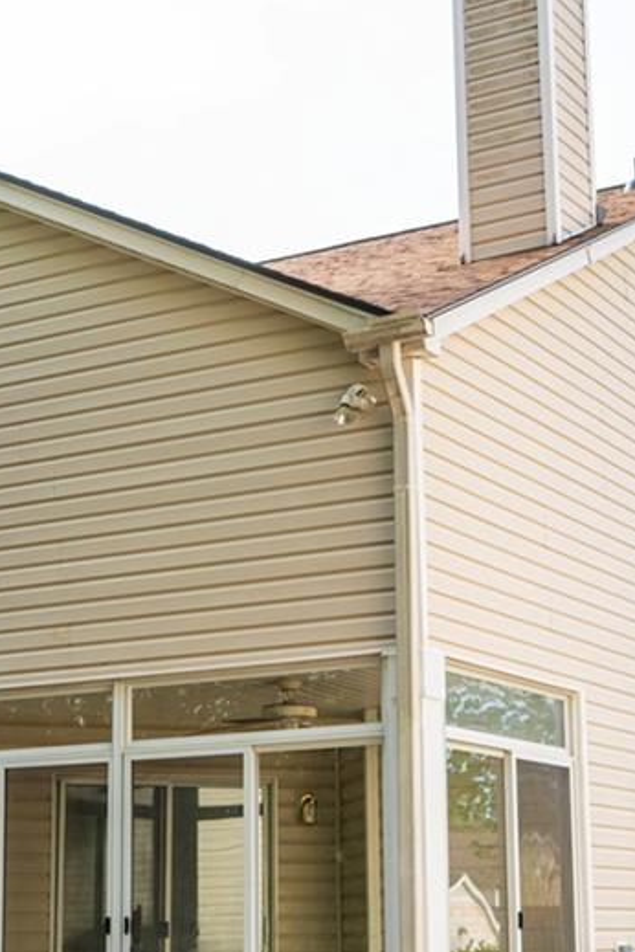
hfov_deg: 19.2
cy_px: 592
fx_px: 1878
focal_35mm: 71
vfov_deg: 28.4
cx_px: 303
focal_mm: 36
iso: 100
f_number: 4.5
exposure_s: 1/200
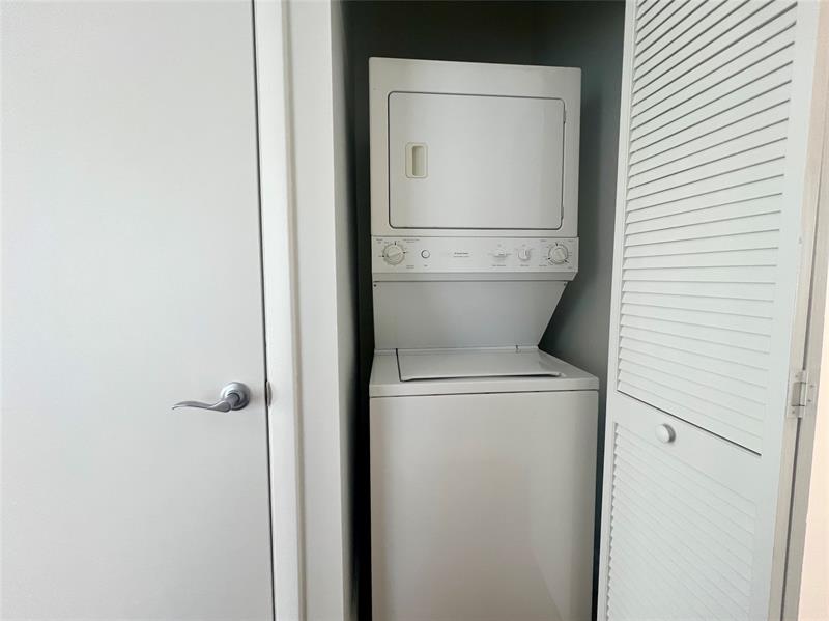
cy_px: 310
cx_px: 414
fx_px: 311
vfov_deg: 89.9
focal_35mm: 13
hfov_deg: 106.2
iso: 200
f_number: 1.8
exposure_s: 1/120
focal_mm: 1.57
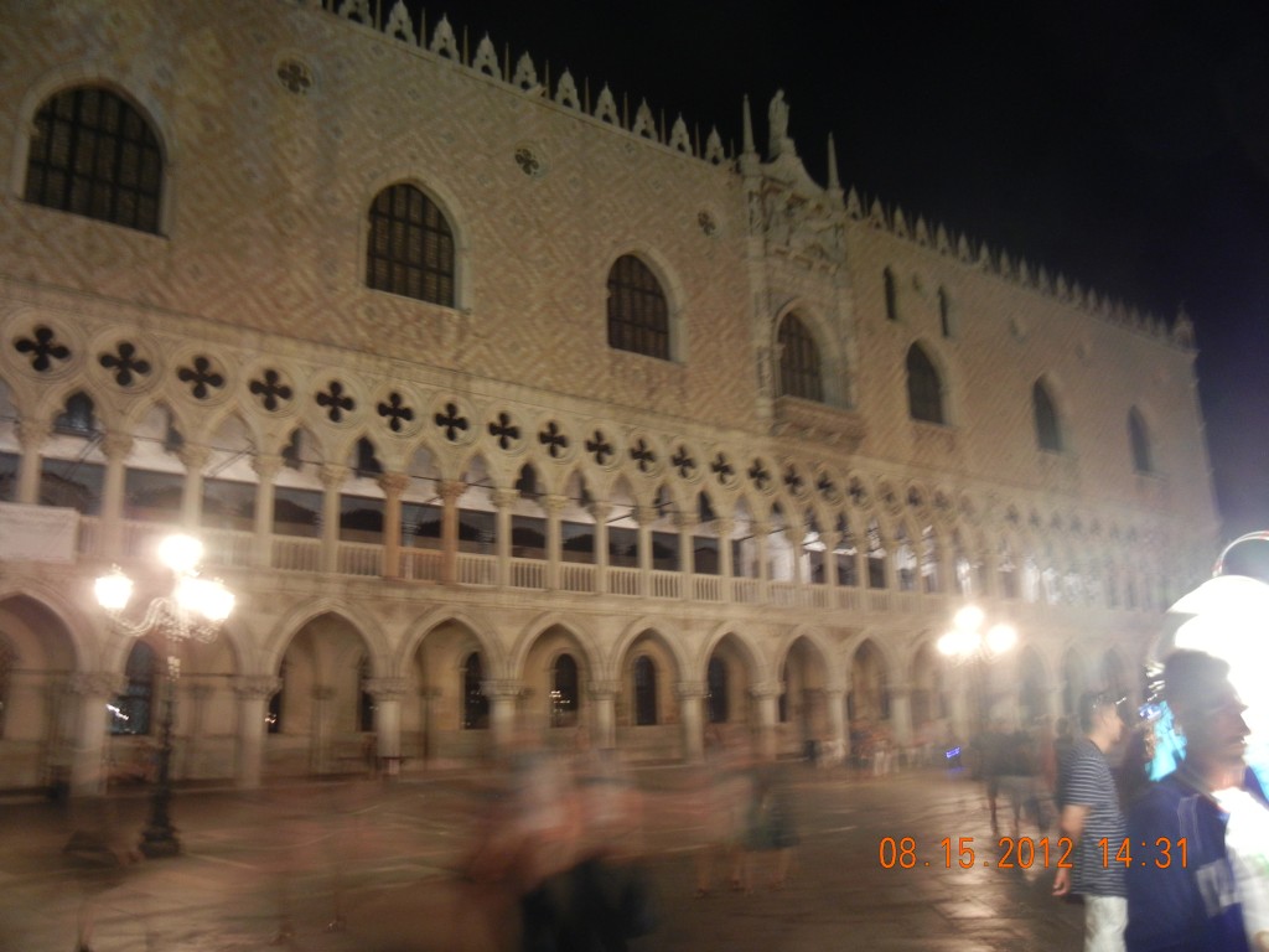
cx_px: 634
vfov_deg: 46.8
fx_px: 1100
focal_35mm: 30
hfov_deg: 60.0
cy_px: 476
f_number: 3.5
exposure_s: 1
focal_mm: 5.4
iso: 255
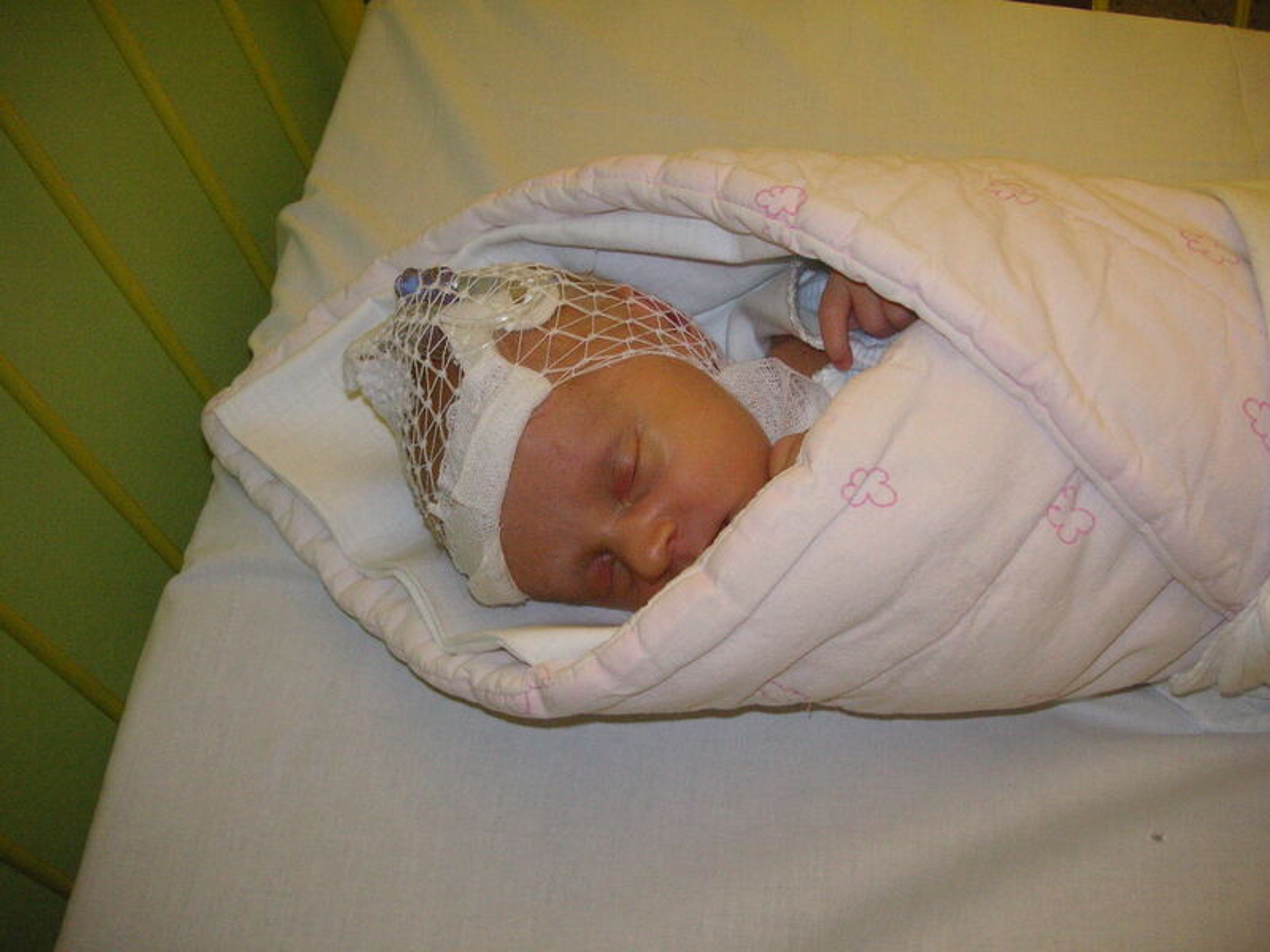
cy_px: 476
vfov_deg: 38.7
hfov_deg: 50.1
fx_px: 1357
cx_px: 635
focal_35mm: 37
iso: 160
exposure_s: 1/45
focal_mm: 6.1
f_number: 2.8
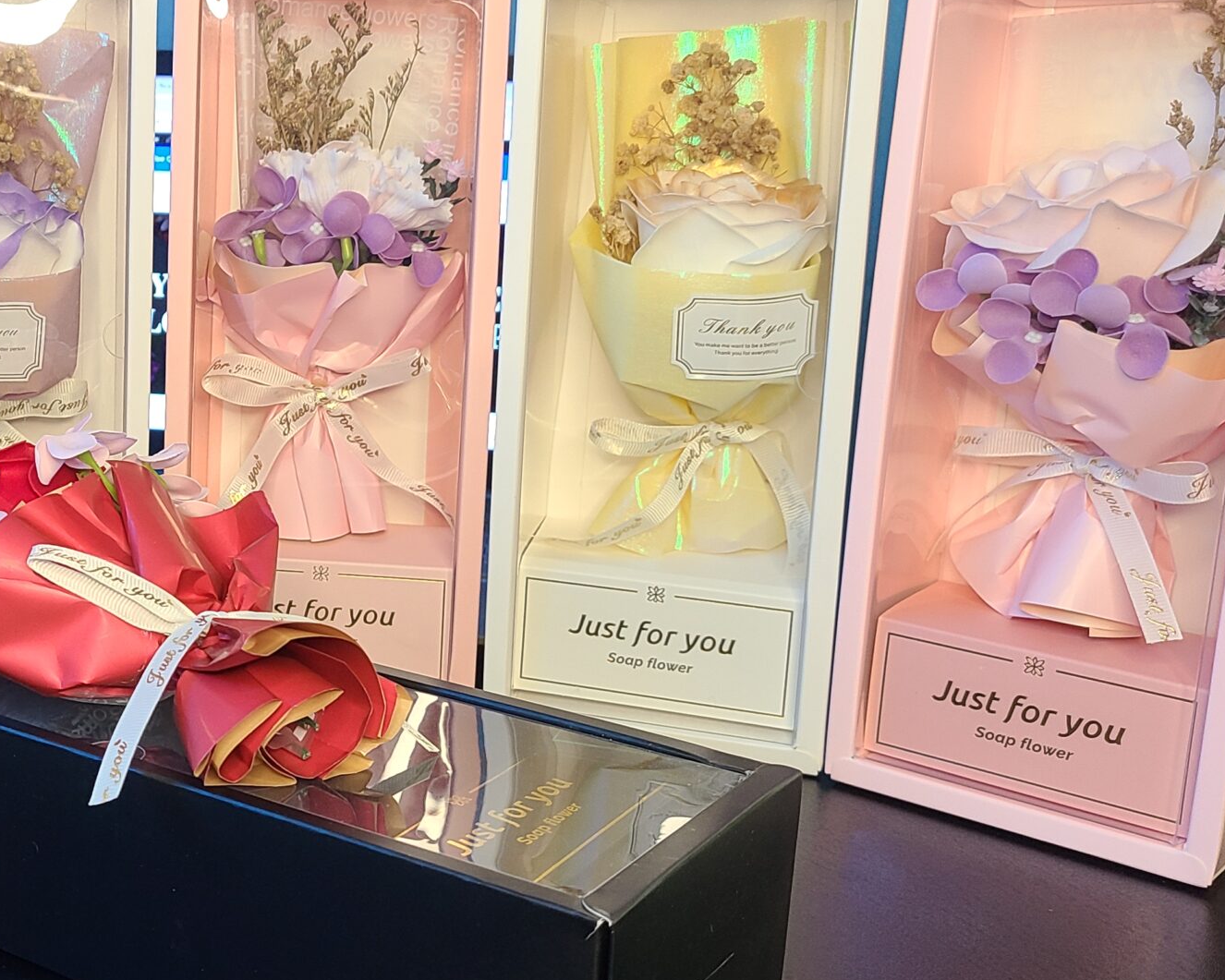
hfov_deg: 36.2
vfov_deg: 30.8
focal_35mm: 49
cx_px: 169
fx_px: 1777
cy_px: 431
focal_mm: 5.4
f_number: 1.8
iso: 200
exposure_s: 1/40
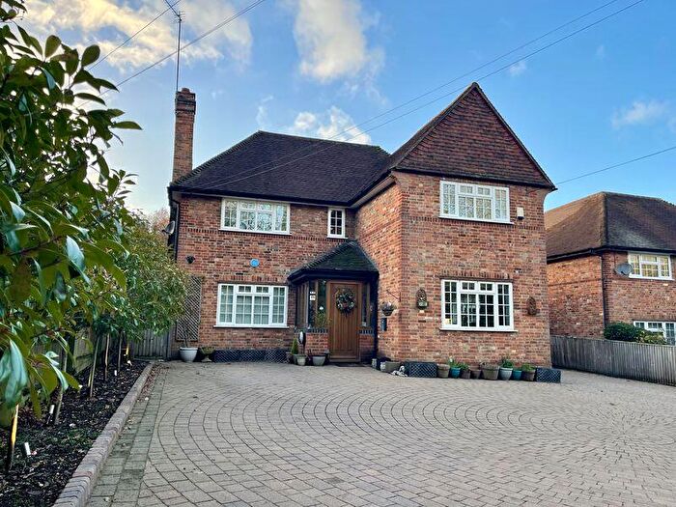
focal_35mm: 25
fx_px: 488
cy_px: 254
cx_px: 338
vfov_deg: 54.9
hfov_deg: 69.4
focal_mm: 5.1
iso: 32
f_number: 1.6
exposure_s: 1/492
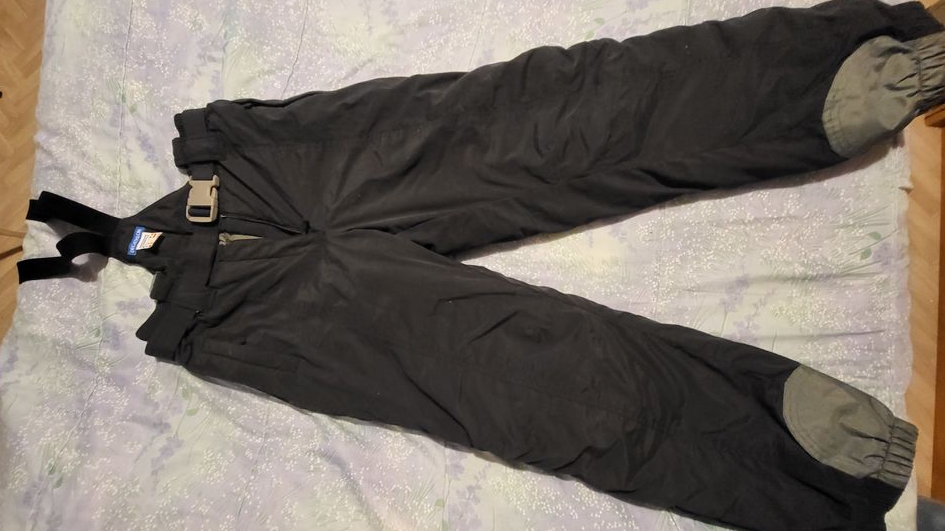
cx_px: 447
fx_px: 376
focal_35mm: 15
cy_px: 304
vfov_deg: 70.2
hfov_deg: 102.9
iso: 640
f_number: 2.2
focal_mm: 1.74
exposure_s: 1/33
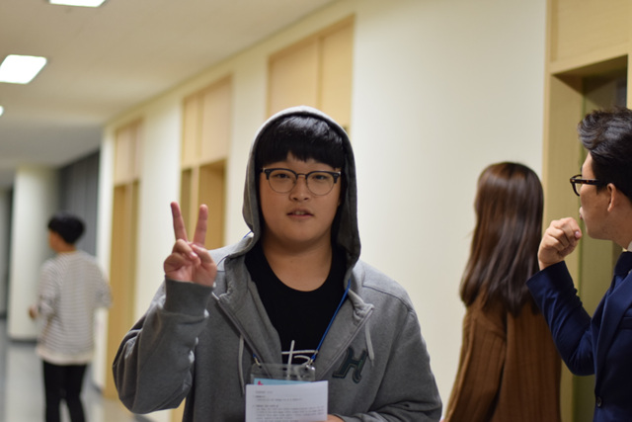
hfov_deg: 27.0
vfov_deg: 18.2
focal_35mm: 75
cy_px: 211
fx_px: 1317
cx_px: 316
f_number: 1.8
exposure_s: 1/160
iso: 500
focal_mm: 50
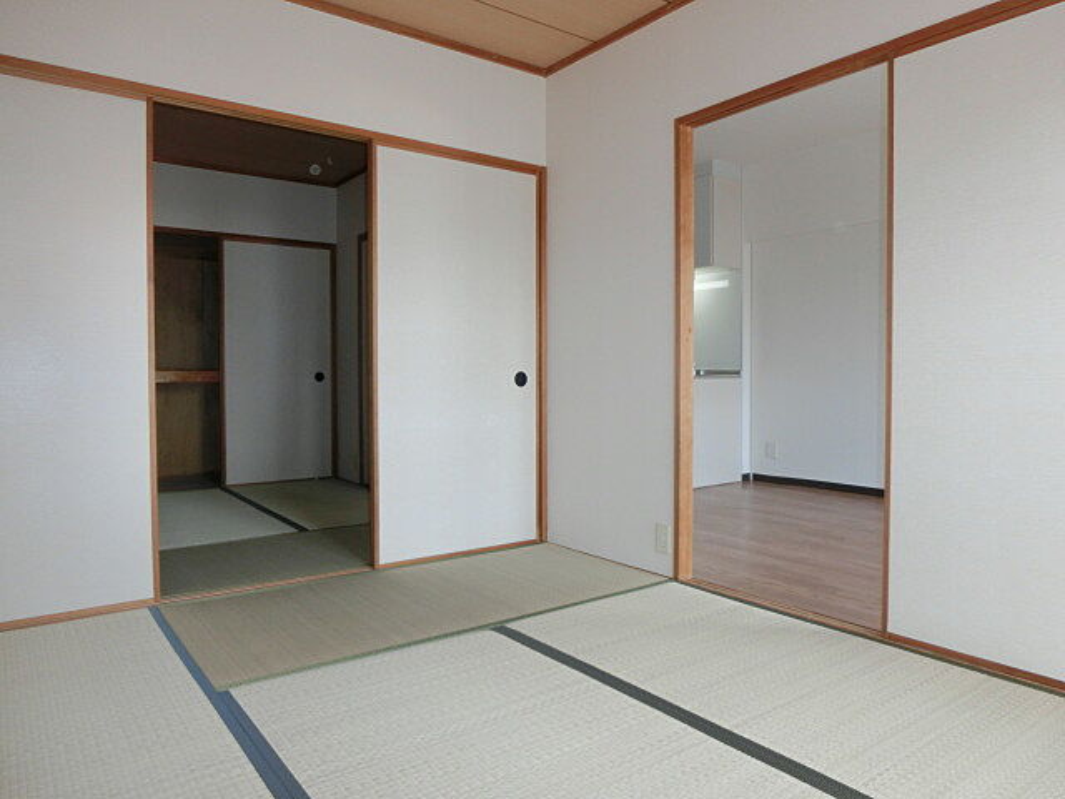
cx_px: 532
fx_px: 738
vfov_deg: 56.8
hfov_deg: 71.6
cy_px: 400
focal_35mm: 24
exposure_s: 1/125
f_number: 3
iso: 200
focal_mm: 4.24
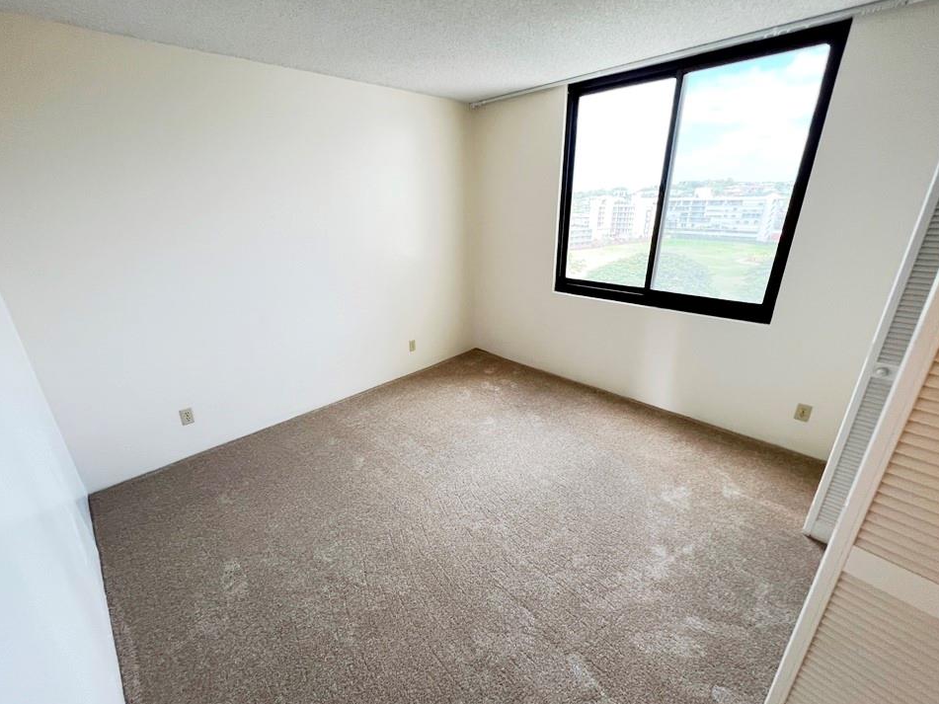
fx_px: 380
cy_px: 355
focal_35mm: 14
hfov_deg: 102.0
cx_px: 455
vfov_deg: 85.7
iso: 125
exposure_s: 1/60
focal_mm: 1.57
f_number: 1.8
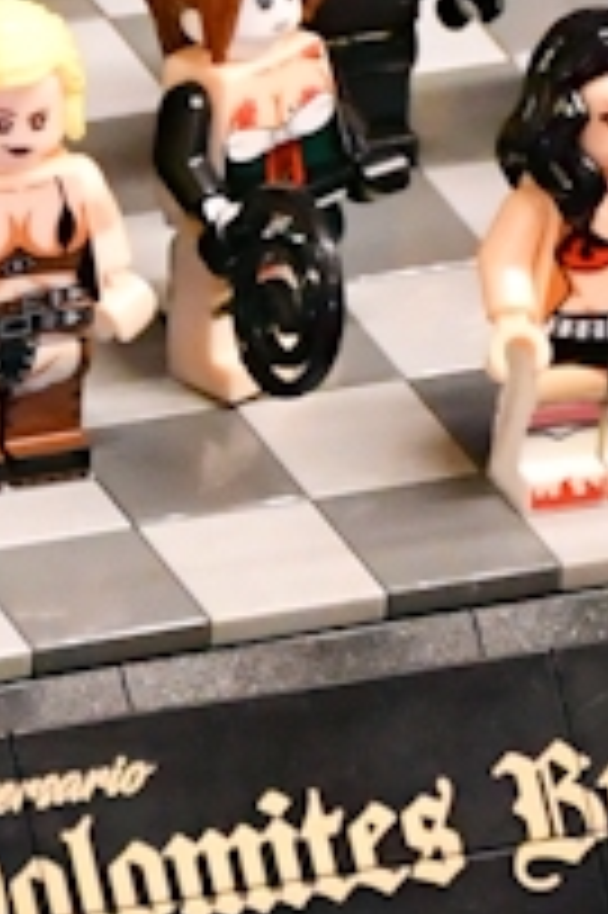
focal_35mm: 461
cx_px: -185
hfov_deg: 3.0
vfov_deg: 4.4
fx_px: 11698
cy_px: -1319
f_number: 4.8
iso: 3200
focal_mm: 52
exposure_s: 1/100
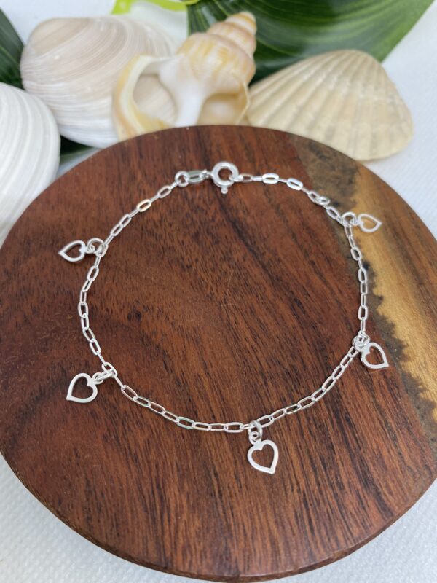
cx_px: 218
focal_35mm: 26
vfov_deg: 67.3
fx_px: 438
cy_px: 292
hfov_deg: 53.1
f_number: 1.8
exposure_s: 1/121
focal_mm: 4.25
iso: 125
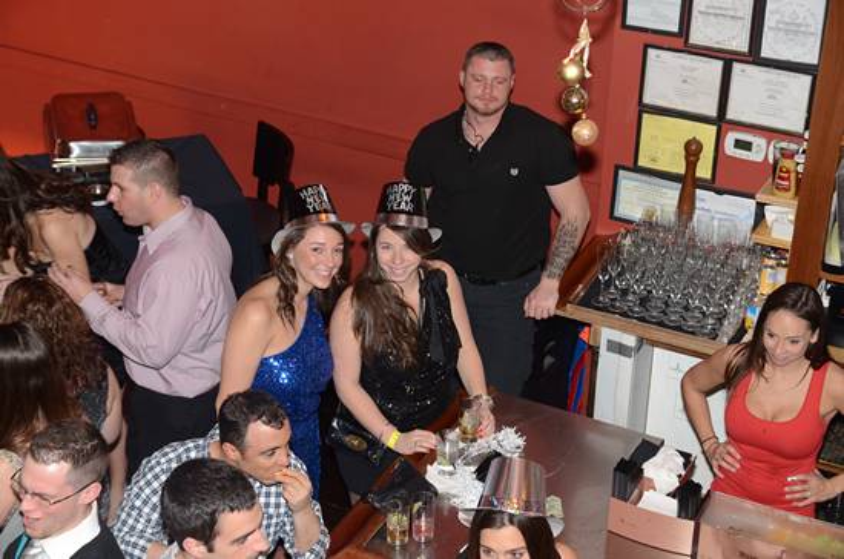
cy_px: 280
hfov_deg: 27.1
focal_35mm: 75
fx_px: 1754
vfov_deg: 18.1
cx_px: 422
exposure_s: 1/30
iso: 1250
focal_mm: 50
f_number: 4.5
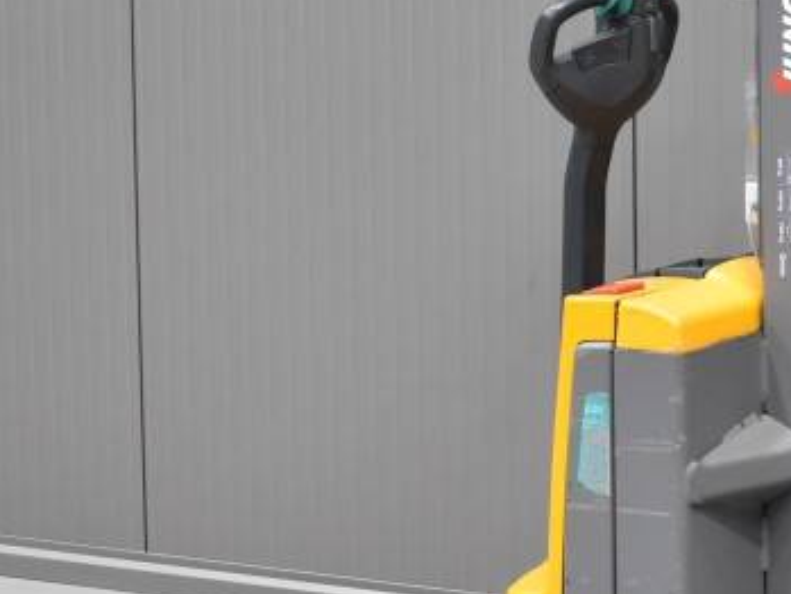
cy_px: 190
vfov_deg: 12.4
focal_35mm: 119
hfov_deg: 16.0
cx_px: 904
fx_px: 2720
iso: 1250
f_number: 5
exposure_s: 1/40
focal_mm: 24
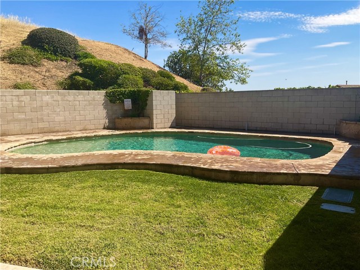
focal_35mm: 29
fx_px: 302
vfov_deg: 48.2
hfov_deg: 61.7
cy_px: 135
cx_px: 180
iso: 16
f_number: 1.8
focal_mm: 3
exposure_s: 1/1848
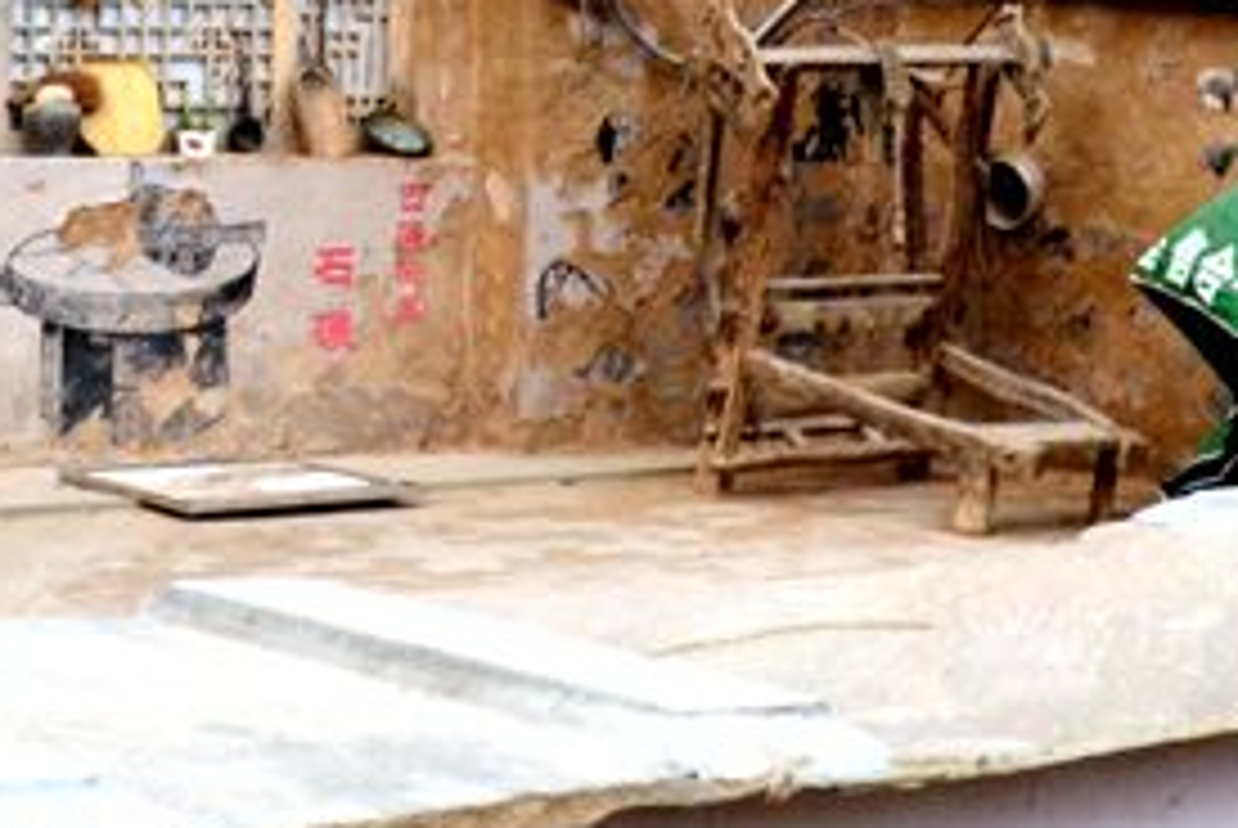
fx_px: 4578
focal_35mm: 133
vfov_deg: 10.2
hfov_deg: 14.8
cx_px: -281
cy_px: -148
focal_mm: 18
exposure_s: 1/60
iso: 400
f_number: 10
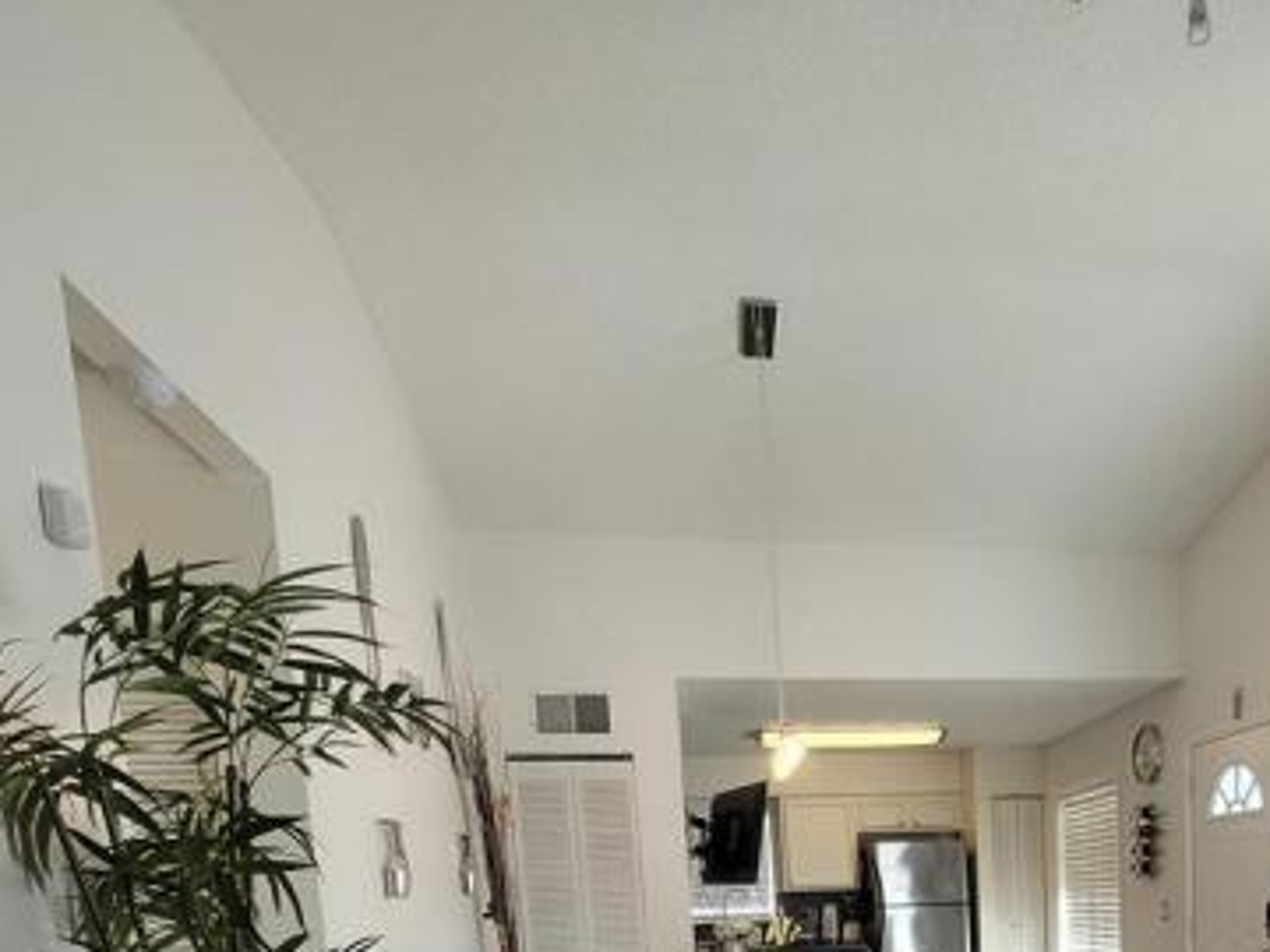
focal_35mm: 26
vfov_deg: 42.5
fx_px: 954
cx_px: 917
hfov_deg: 64.2
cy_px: 1030
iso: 100
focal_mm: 1.74
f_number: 2.2
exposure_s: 1/59
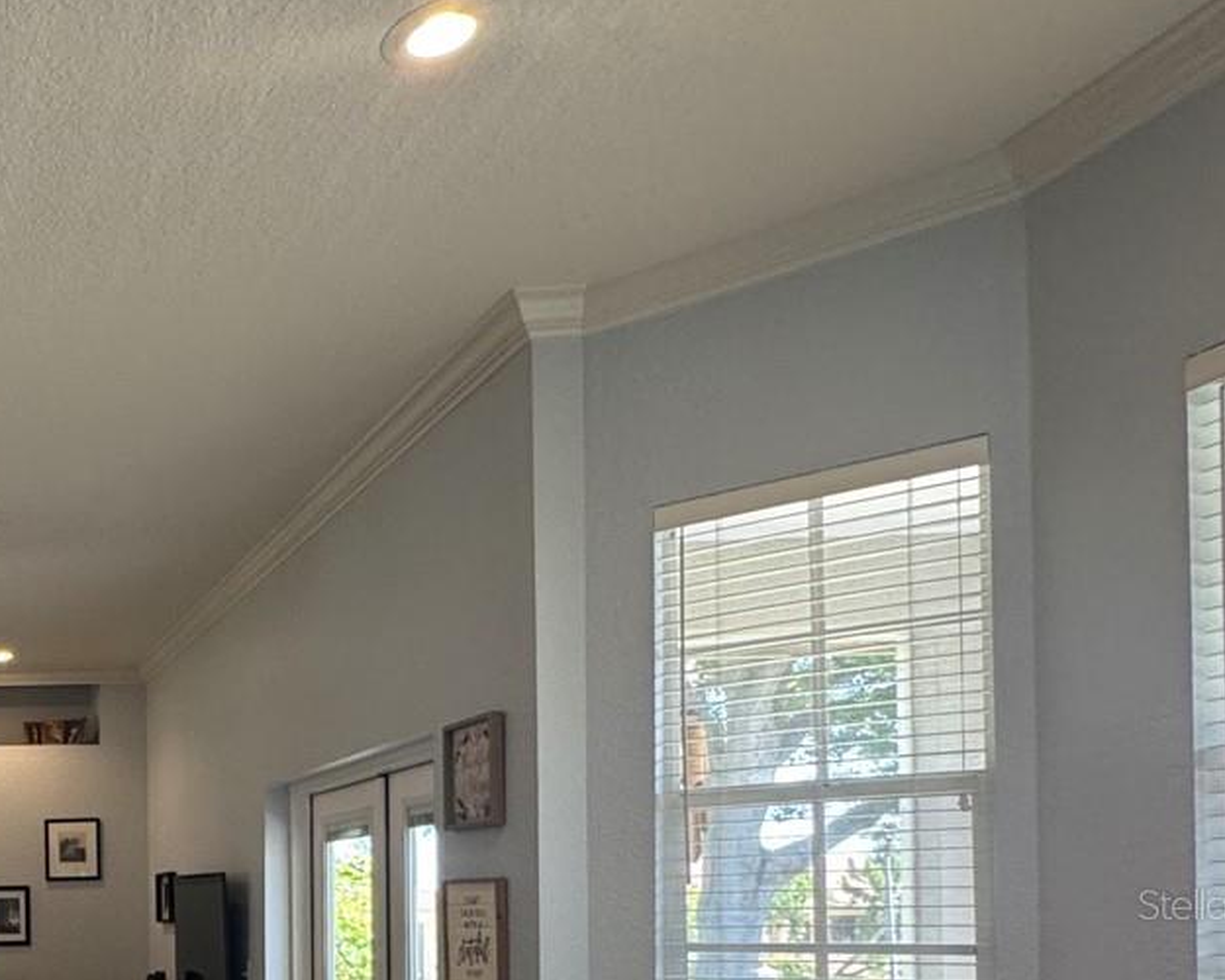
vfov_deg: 38.9
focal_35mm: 35
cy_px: 904
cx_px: -245
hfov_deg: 38.3
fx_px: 1269
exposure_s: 1/60
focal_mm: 2.22
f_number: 2.2
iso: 200
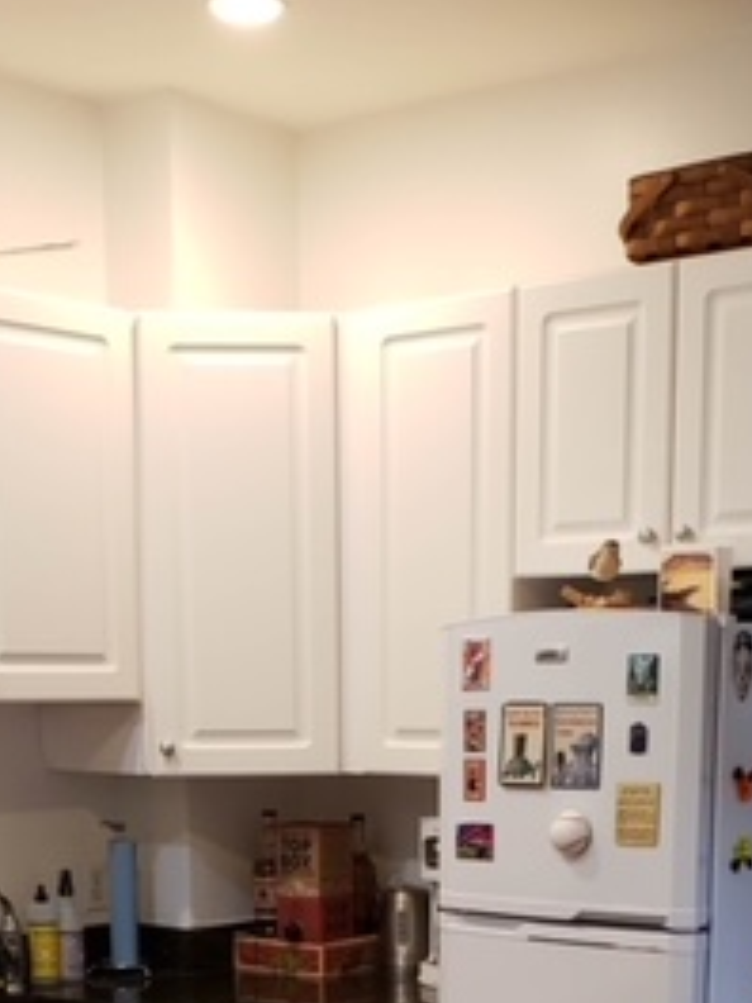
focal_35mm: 63
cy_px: 1056
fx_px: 1825
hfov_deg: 23.3
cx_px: 315
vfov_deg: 28.4
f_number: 2.4
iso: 250
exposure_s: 1/40
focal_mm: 4.3
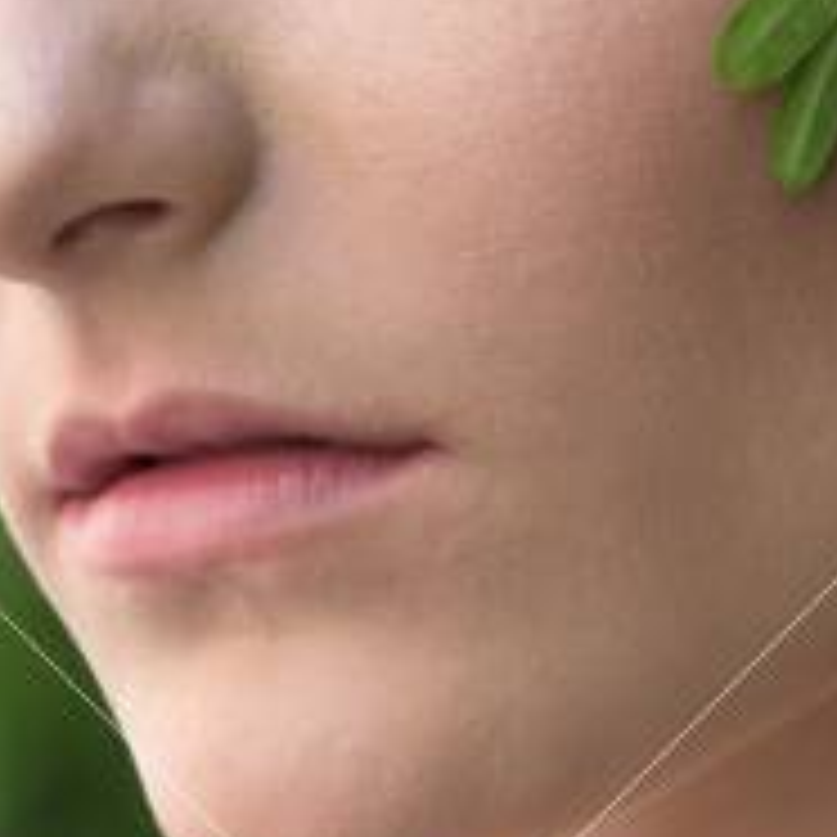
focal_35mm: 506
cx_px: 396
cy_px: 43
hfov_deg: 3.5
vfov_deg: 3.5
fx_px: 13842
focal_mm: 85
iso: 100
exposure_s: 1/320
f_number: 4.5
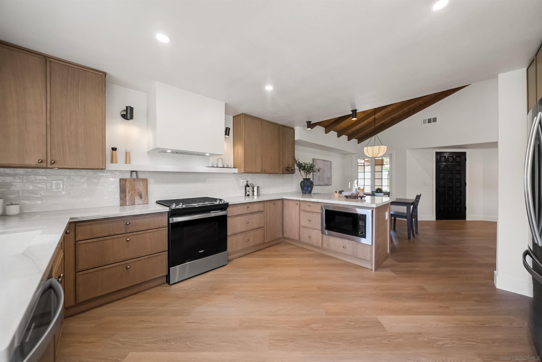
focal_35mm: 12
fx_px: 181
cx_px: 271
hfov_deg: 112.6
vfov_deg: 90.1
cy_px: 181
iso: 250
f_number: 6.3
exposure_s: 1/80
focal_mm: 12
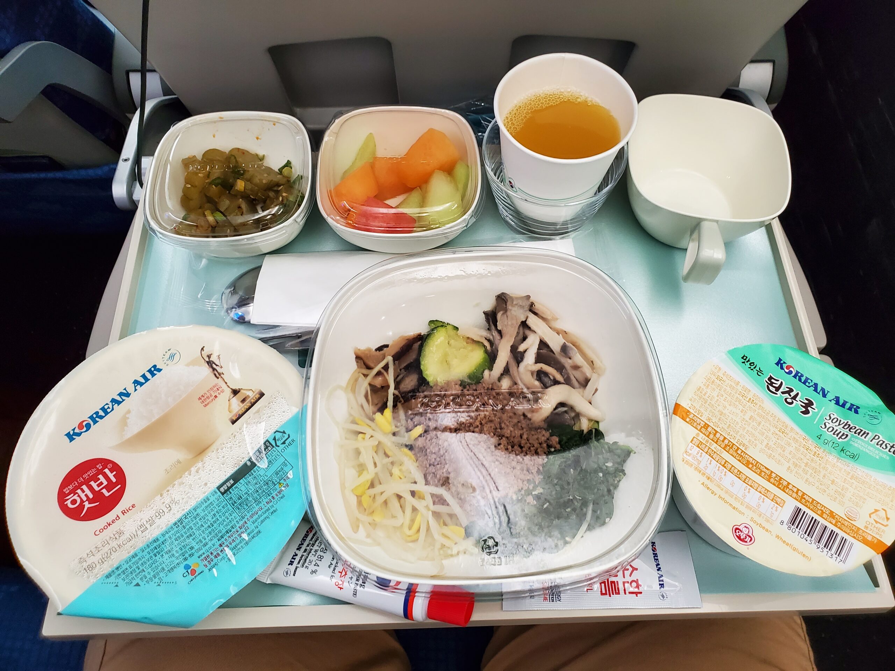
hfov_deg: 67.3
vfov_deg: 53.1
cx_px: 448
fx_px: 672
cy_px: 336
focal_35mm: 26
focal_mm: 4.3
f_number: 2.4
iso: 500
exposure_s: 1/40
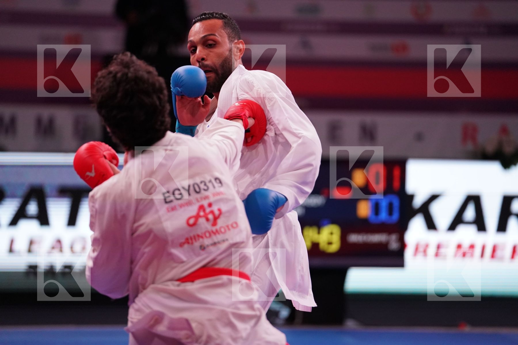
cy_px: 172
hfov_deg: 11.7
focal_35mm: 176
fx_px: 2532
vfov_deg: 7.8
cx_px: 259
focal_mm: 176
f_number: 2.8
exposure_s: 1/1000
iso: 3200
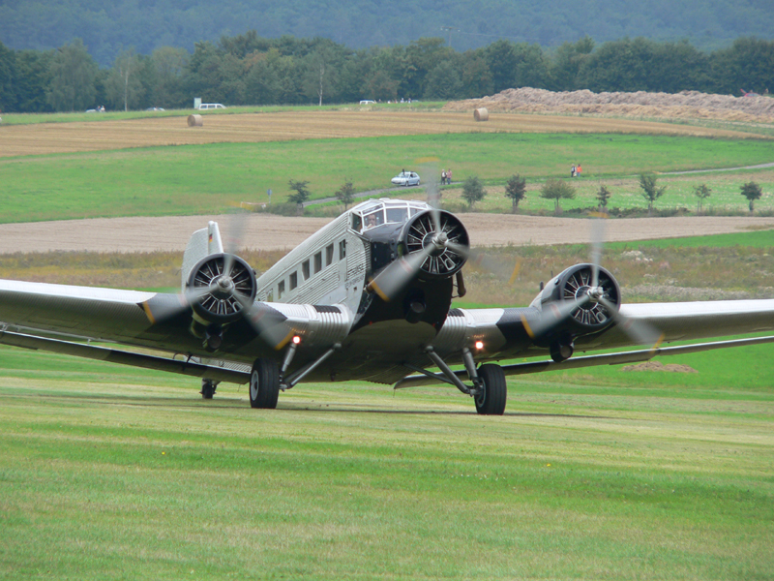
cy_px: 290
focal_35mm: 432
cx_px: 387
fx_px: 9659
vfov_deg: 3.4
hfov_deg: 4.6
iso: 80
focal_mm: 72
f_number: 4
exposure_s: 1/200
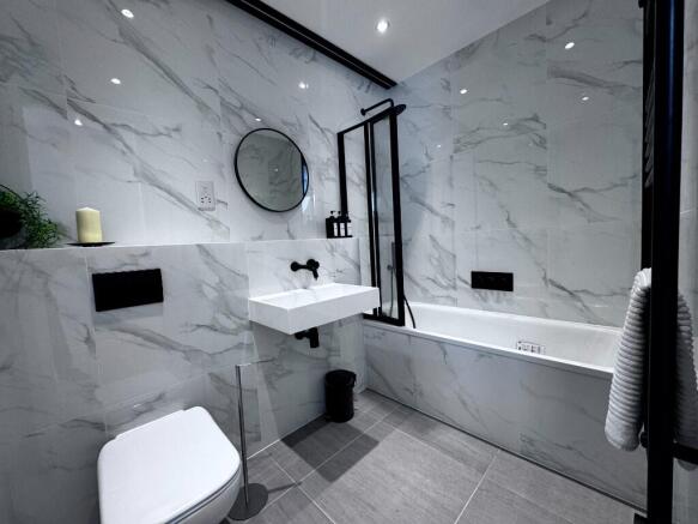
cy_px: 262
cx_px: 349
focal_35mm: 14
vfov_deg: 85.7
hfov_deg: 102.1
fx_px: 282
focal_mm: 2.22
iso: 100
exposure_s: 1/99
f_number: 2.2
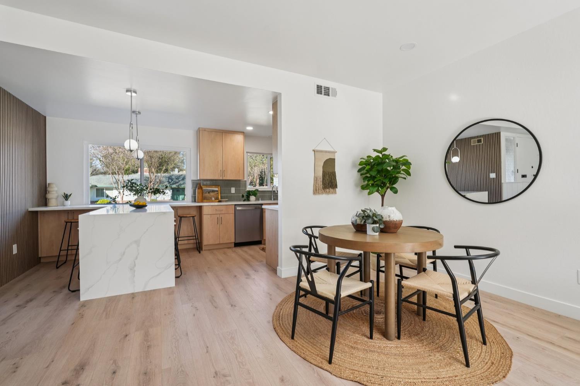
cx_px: 290
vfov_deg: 72.0
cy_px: 193
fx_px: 266
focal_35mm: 16
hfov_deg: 95.0
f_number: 8
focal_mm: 16.5
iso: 400
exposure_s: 1/50
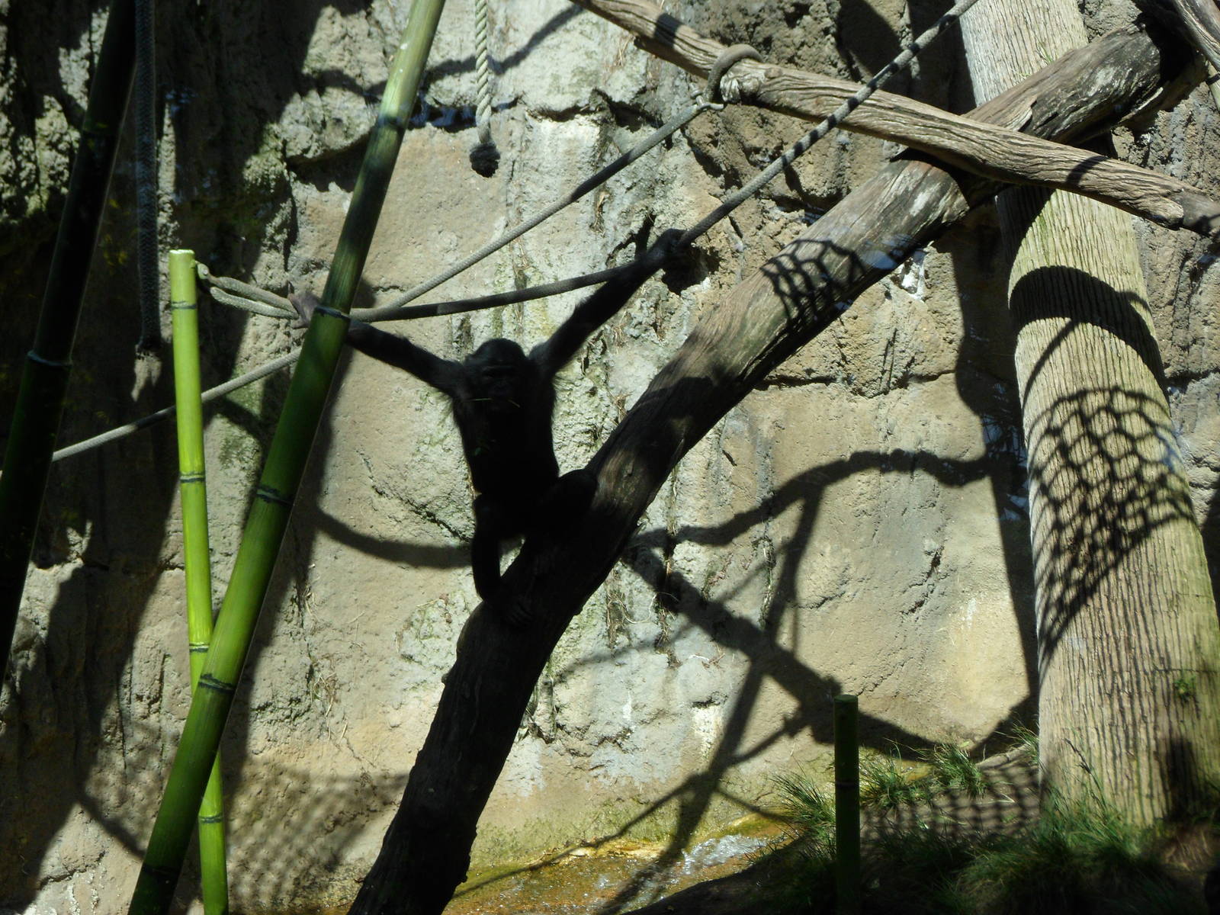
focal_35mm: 105
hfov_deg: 18.7
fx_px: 3701
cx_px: 610
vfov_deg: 14.1
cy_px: 458
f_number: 5.3
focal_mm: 17.7
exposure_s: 1/250
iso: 80
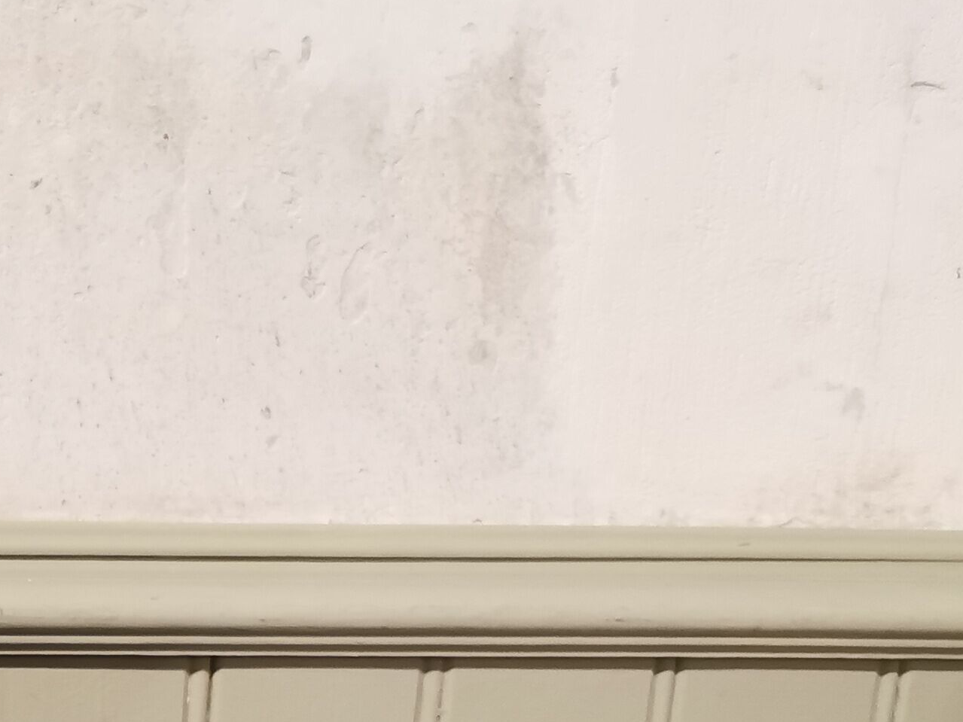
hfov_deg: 22.2
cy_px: 857
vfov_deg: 18.2
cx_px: -361
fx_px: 2142
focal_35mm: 77
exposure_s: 1/50
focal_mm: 5.56
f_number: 1.6
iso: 400
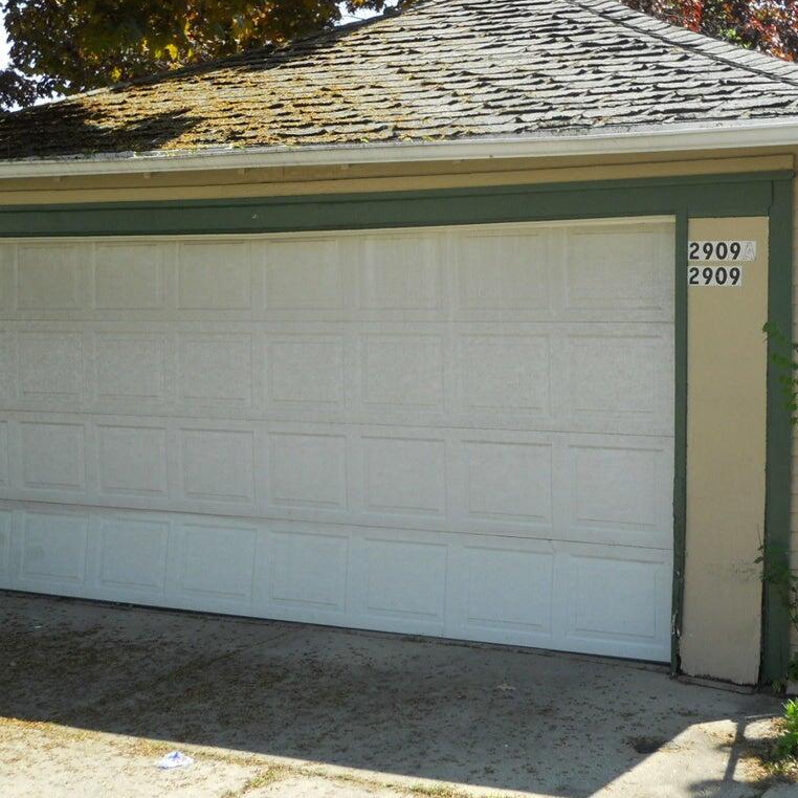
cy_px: 330
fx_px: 1487
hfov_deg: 30.0
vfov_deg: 30.0
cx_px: 480
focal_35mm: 57
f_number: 3
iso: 80
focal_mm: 6.4
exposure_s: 1/400
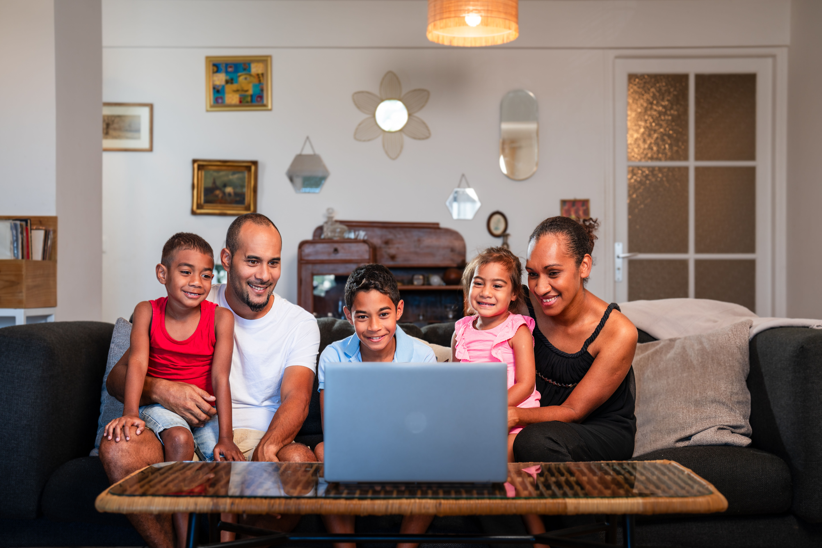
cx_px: 411
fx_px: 1142
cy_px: 274
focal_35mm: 50
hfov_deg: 39.6
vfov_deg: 27.0
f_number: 3.2
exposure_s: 1/60
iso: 125
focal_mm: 50
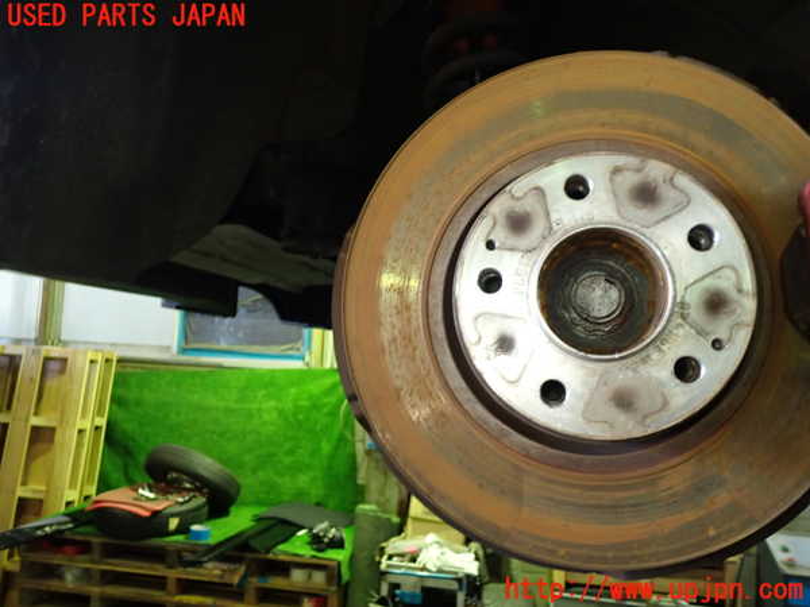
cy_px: 304
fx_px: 702
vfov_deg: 46.8
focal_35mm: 30
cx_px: 405
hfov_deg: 60.0
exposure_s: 1/30
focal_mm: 5.4
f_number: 2.3
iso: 400
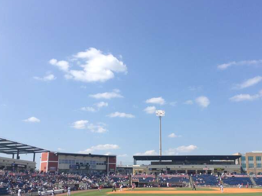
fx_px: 310
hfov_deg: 45.6
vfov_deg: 35.0
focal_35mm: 41
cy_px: 116
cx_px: 158
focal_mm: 3.3
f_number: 2.4
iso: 25
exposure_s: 1/1412
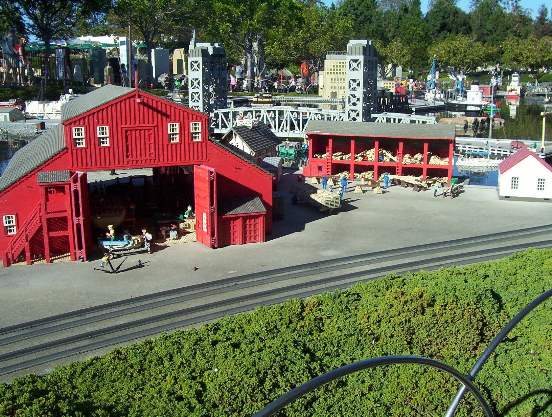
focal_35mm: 43
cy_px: 208
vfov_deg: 33.7
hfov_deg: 43.8
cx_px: 276
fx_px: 687
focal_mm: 5.77
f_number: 5.17
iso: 100
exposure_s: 1/711
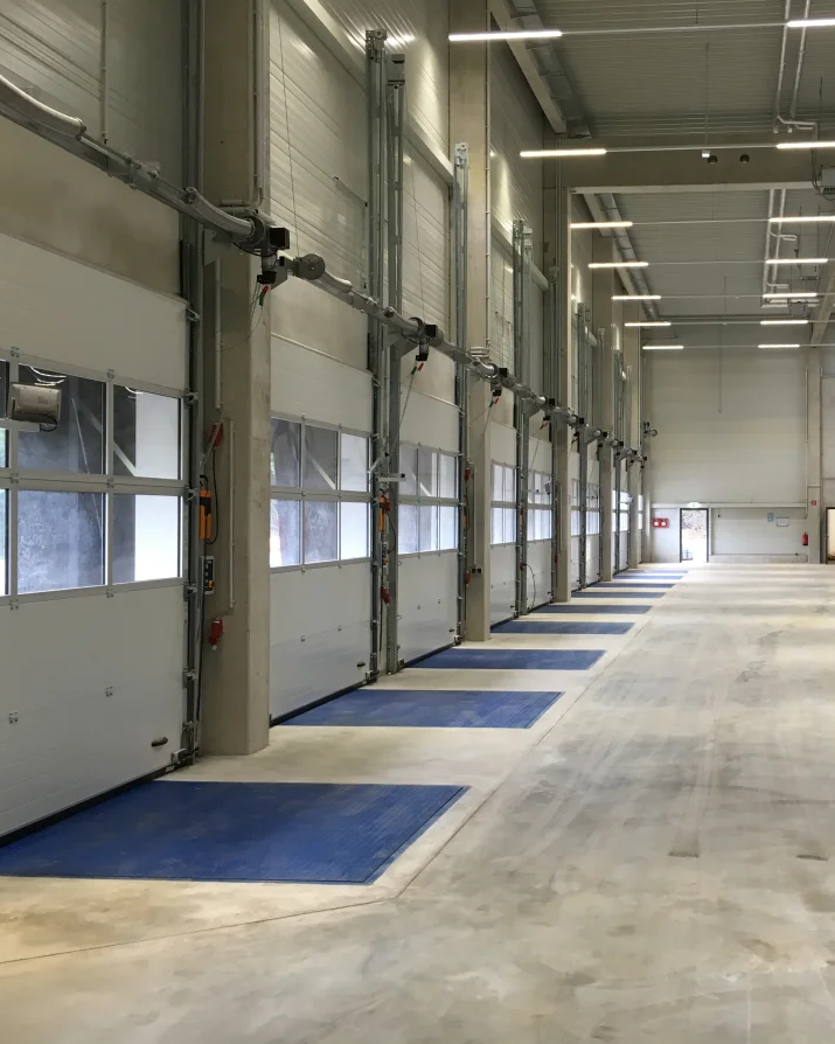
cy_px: 520
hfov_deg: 38.1
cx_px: 636
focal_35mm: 38
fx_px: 1174
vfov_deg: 47.9
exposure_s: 1/33
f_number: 2.2
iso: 64
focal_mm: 4.15
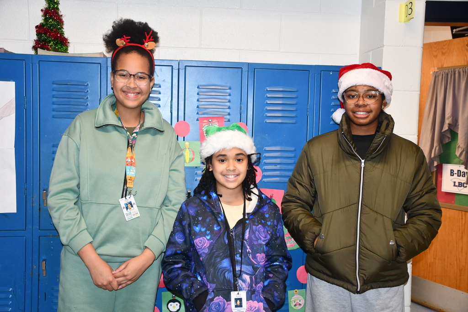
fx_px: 520
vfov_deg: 33.4
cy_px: 156
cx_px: 234
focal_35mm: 40
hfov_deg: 48.5
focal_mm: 27
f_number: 4
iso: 1000
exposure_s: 1/60
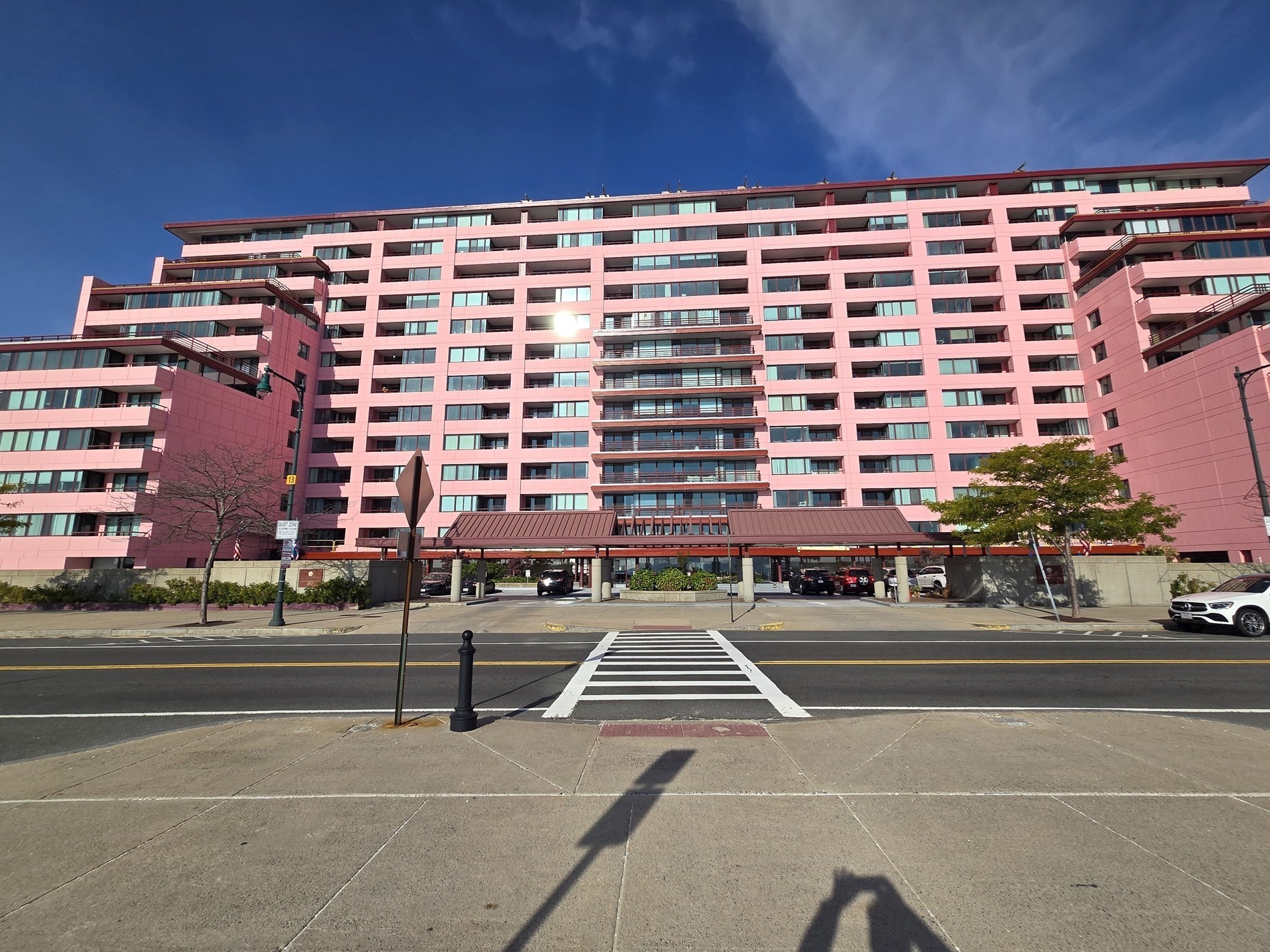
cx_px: 644
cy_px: 463
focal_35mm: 14
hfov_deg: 102.1
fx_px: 514
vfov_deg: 85.6
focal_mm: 2.2
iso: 50
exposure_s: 1/4604
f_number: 2.2
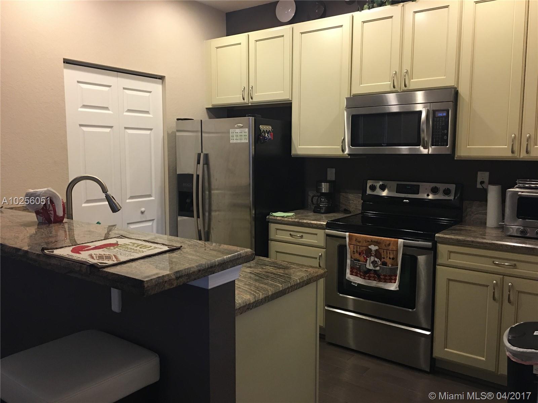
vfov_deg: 48.2
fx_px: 451
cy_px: 202
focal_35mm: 29
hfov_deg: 61.7
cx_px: 269
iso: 80
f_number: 2.2
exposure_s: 1/15
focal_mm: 4.15
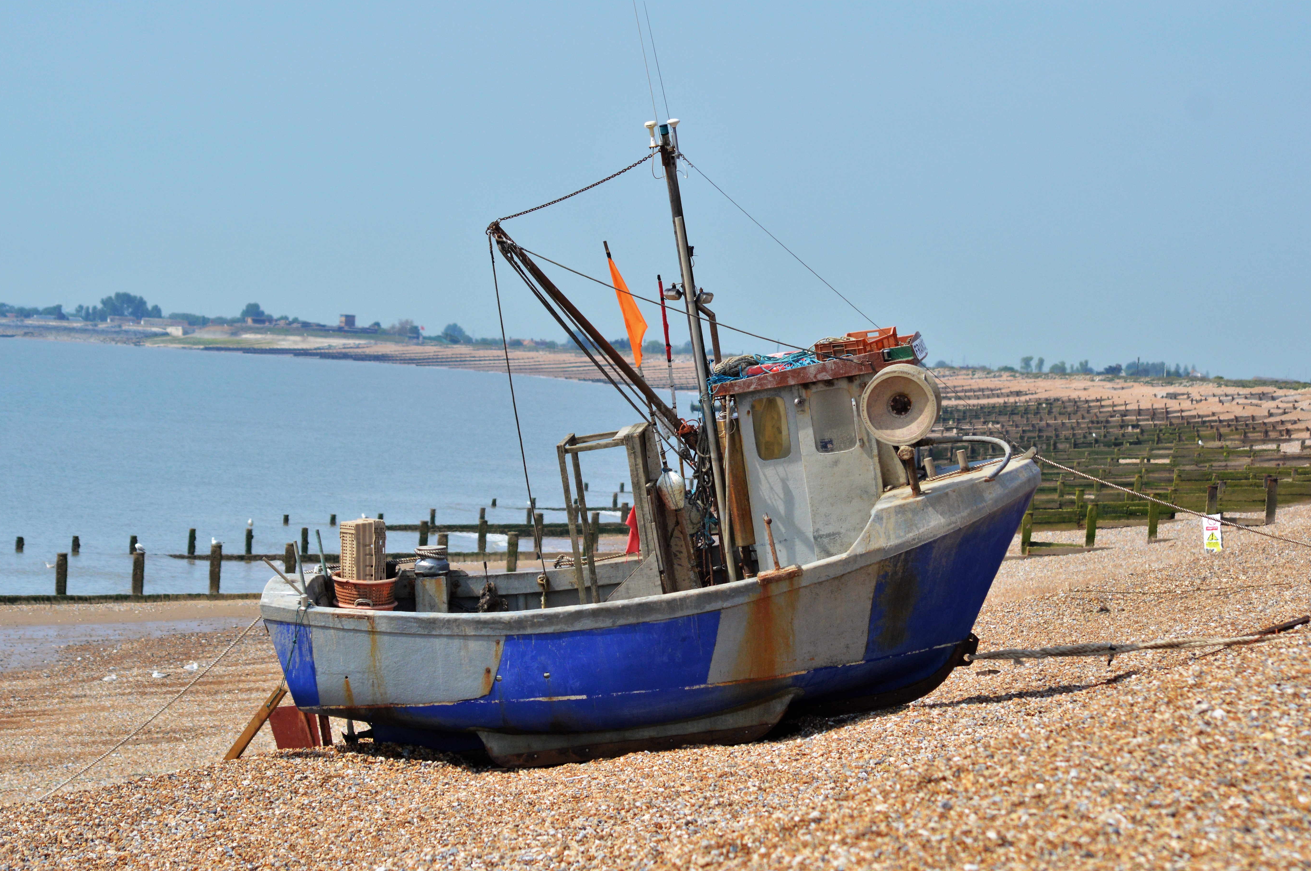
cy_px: 473
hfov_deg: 11.4
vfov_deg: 7.6
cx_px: 628
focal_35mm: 181
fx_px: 6585
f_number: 6.3
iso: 400
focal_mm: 110
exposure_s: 1/1600
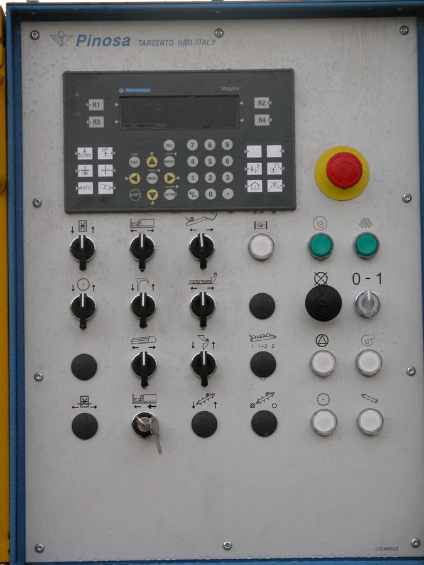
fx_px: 2417
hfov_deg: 10.0
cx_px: 212
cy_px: 282
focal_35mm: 148
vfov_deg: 13.3
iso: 100
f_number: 3.9
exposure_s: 1/73.1
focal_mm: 37.7
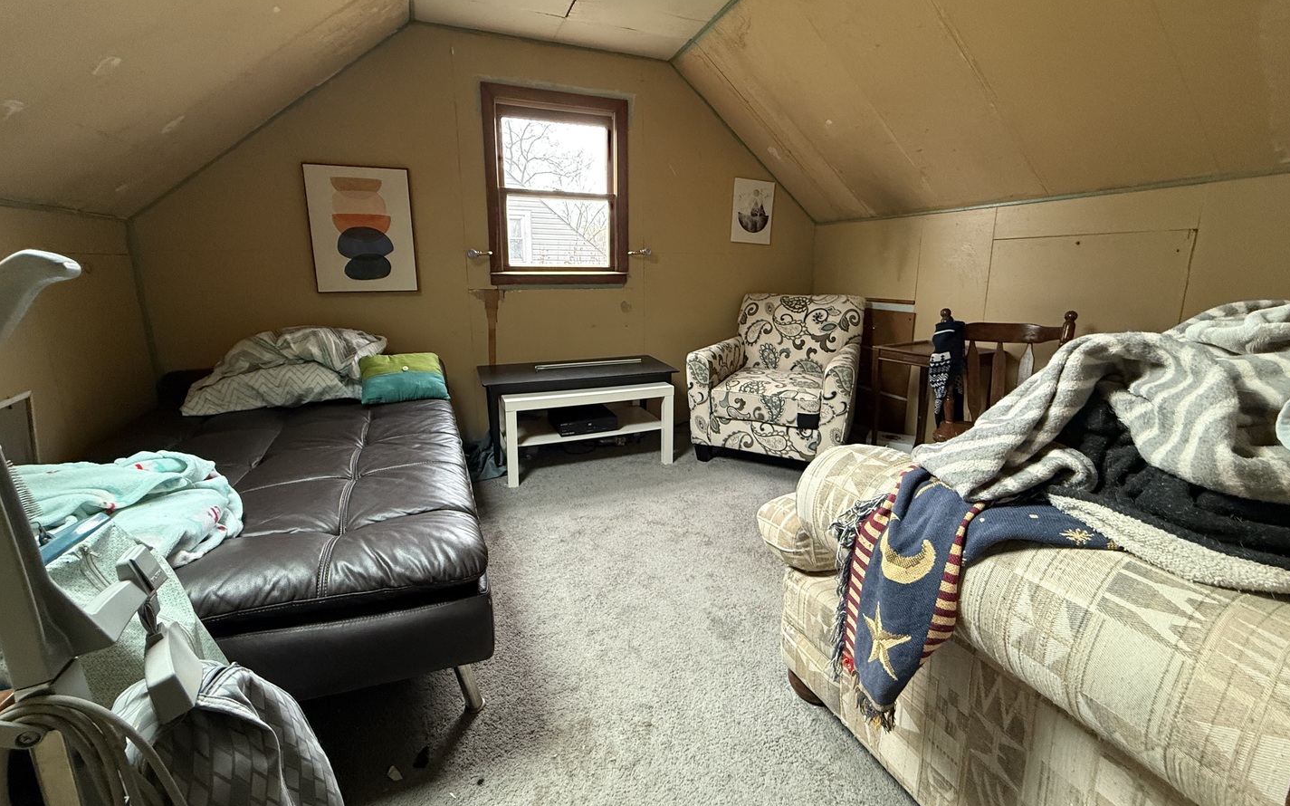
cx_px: 651
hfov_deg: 101.5
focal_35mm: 15
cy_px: 377
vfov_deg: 74.7
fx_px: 527
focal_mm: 2.22
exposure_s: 1/60
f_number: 2.2
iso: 400
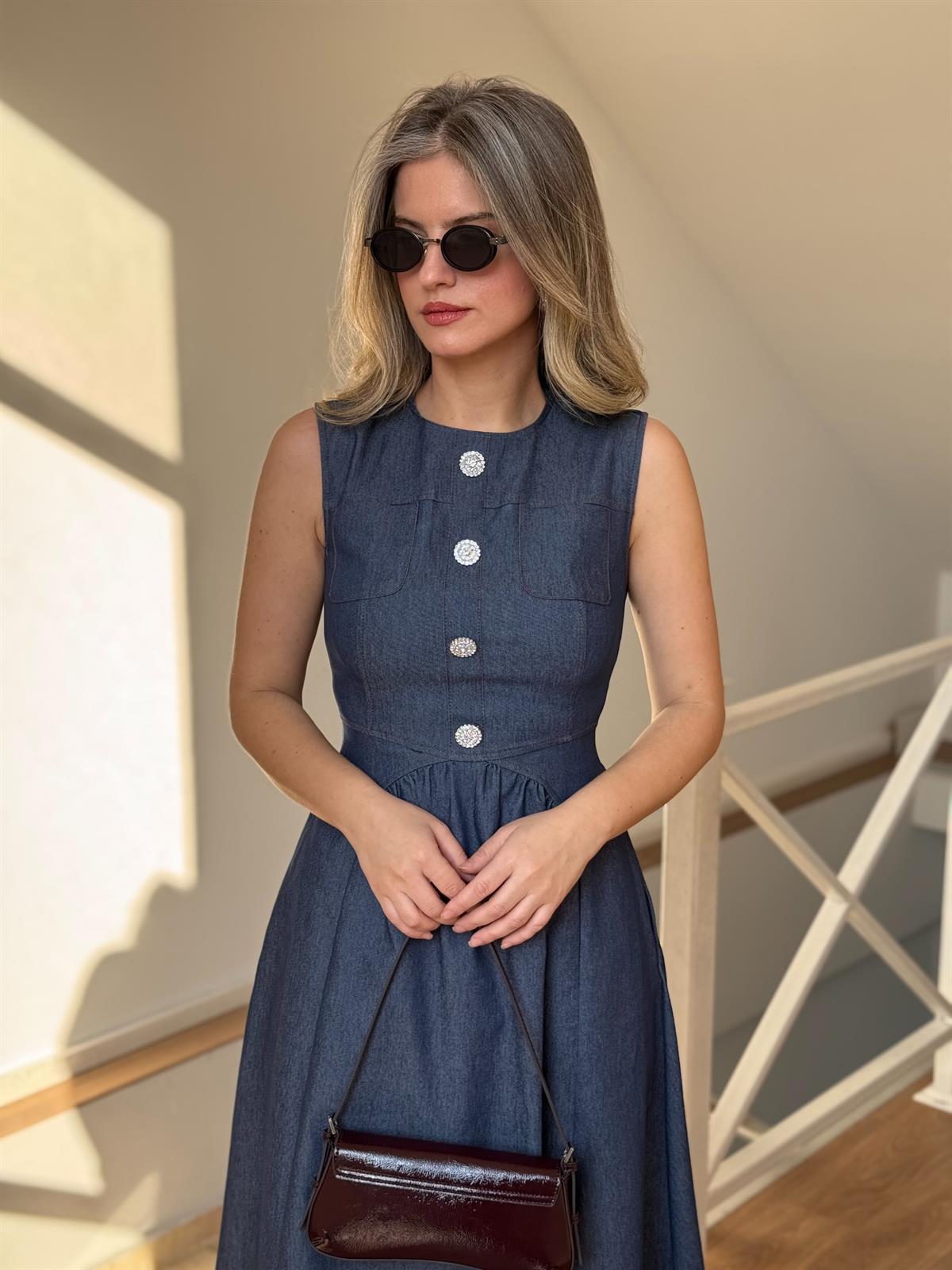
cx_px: 476
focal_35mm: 48
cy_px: 635
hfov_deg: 30.3
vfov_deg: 39.7
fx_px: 1760
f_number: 1.78
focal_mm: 6.76
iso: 64
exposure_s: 1/331
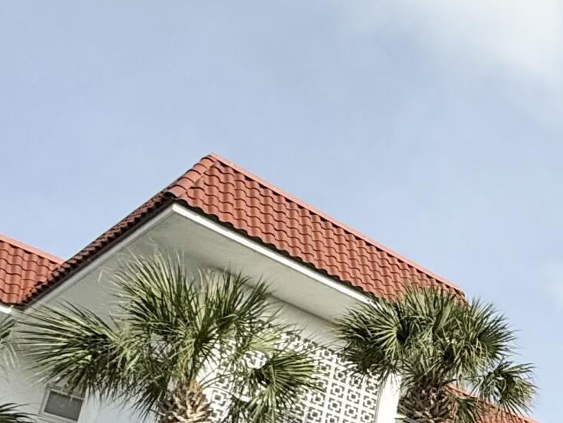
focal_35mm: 57
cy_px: 502
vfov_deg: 23.5
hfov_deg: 24.5
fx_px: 927
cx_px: 885
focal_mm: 2.22
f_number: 2.2
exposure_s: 1/3460
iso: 50
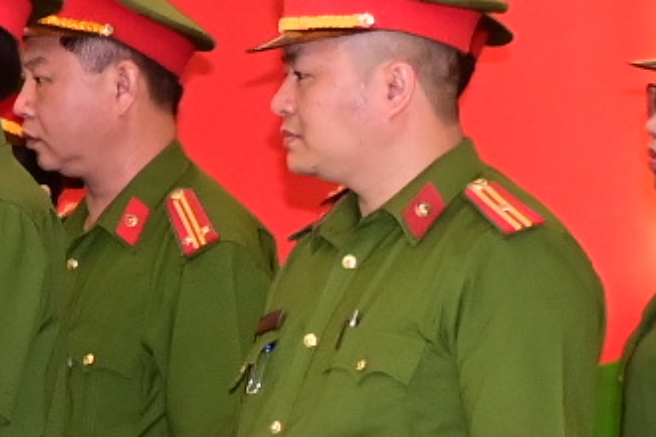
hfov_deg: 9.2
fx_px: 3917
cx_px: -410
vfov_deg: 6.4
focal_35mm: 215
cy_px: 485
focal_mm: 24
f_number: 3.8
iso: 1000
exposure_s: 1/200
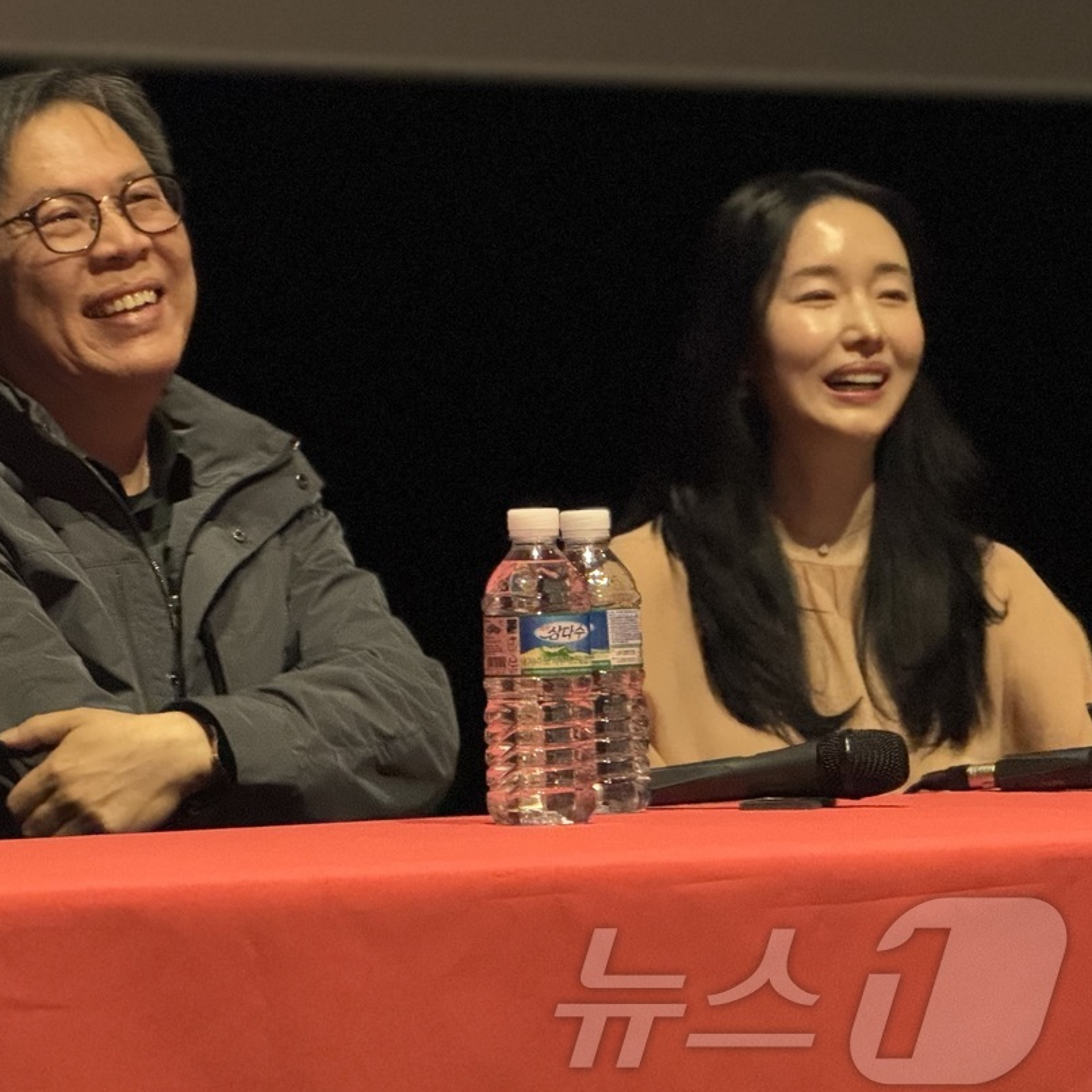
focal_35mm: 184
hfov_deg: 9.5
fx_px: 6567
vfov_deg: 9.5
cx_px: 146
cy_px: 401
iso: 2000
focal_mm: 15.66
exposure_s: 1/20
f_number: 2.8
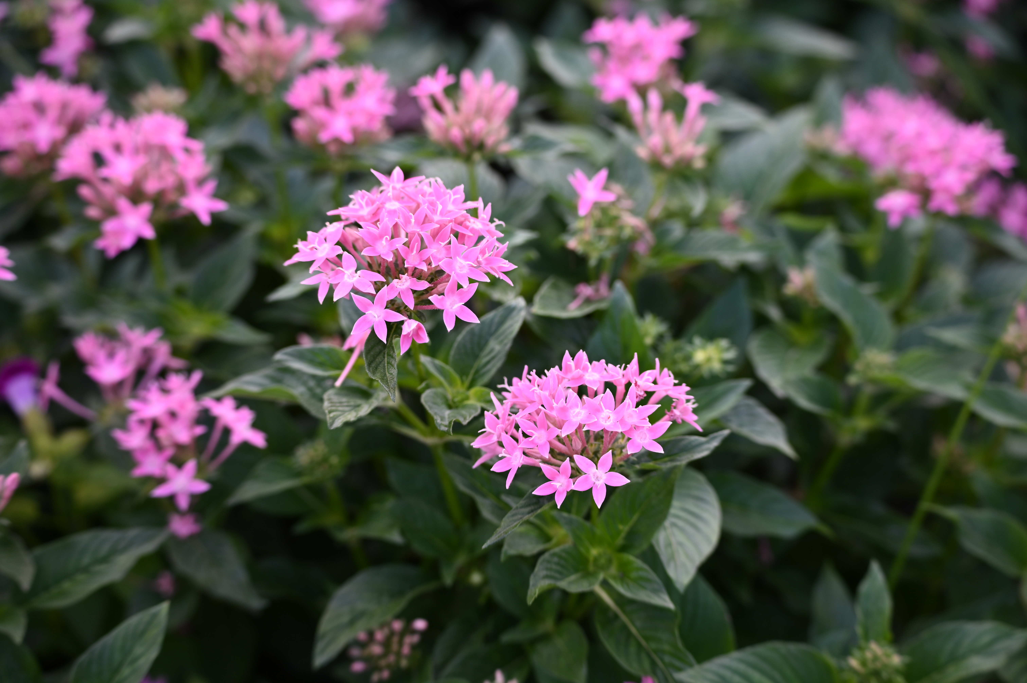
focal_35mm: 70
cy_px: 342
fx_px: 1996
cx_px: 514
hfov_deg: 28.9
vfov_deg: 19.4
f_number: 4.5
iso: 200
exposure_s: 1/200
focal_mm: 70
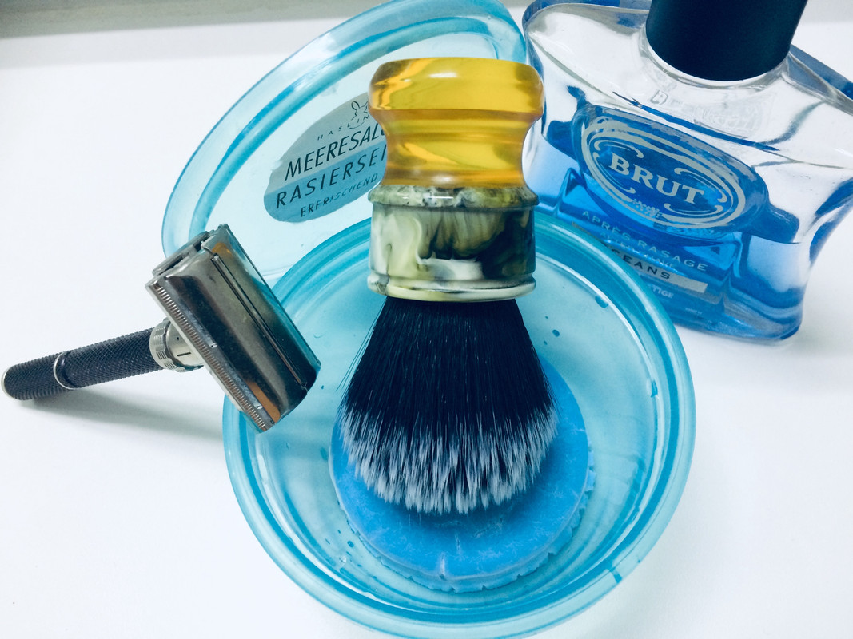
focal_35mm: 29
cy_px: 320
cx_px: 426
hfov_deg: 61.7
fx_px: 715
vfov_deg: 48.2
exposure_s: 1/33
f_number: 2.2
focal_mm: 4.15
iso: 160
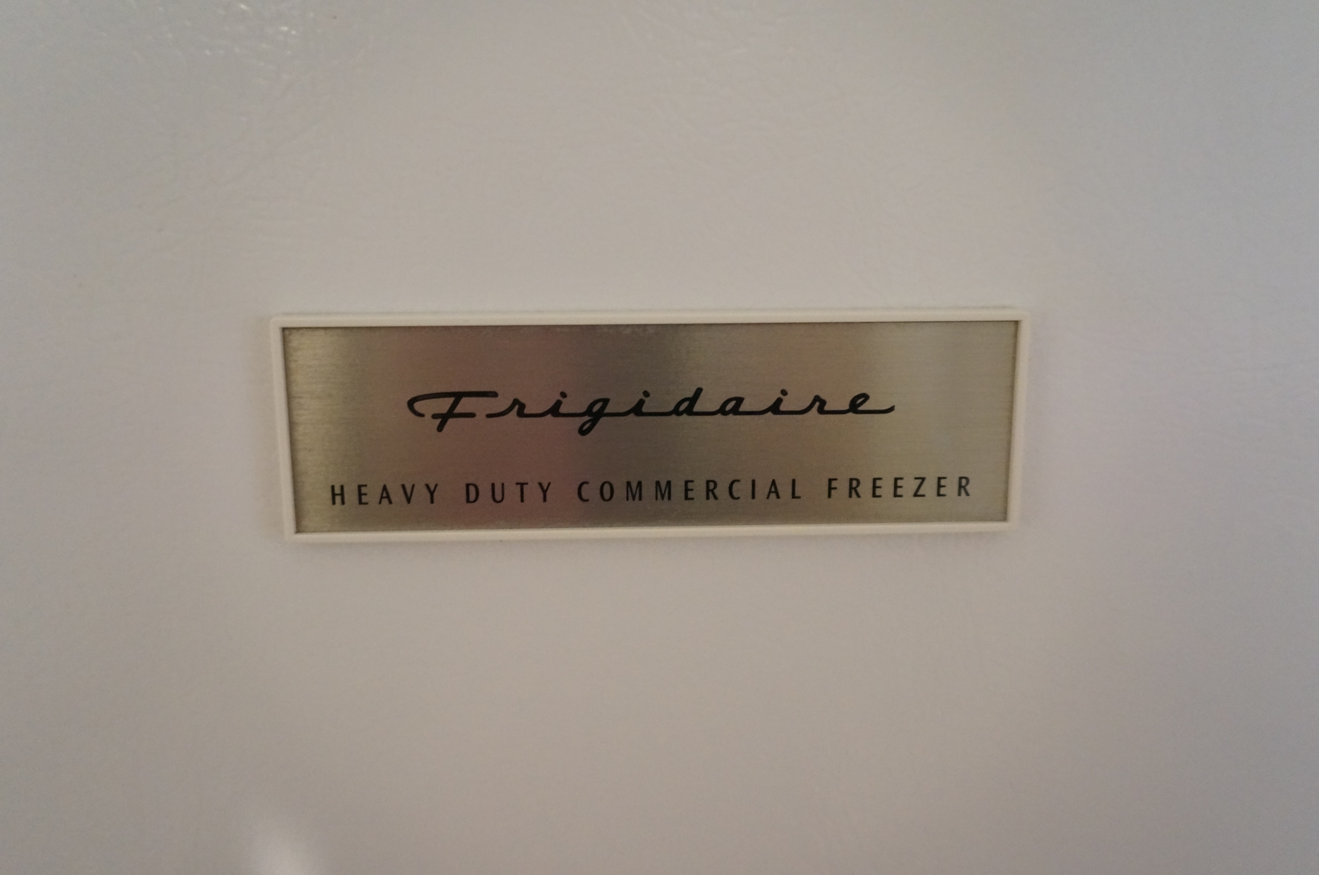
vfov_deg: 41.6
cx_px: 660
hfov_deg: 59.6
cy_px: 438
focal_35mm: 32
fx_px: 1152
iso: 3200
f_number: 4
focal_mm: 21
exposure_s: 1/40
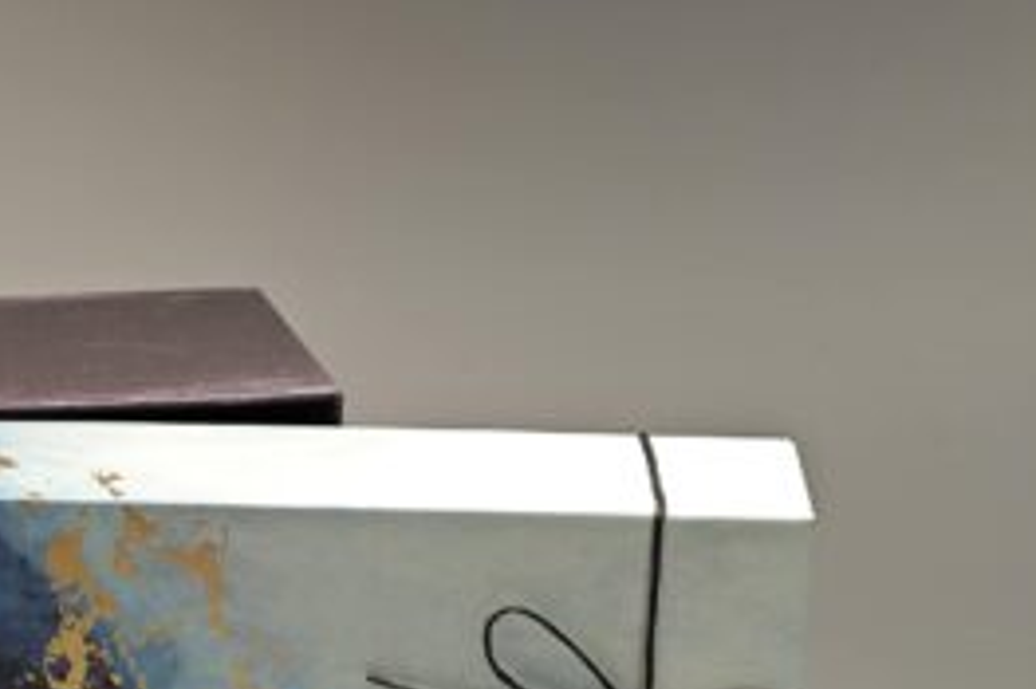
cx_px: 20
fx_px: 5464
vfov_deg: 7.2
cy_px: 752
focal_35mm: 190
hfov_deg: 10.7
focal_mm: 10.1
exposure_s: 1/100
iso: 125
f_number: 2
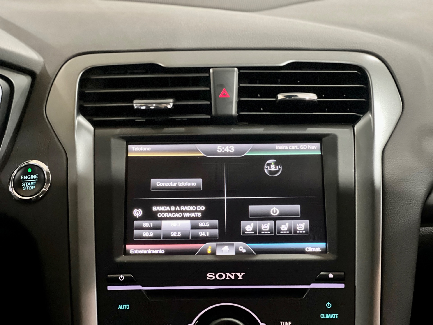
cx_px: 216
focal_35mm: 77
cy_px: 162
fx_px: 963
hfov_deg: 25.3
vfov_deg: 19.1
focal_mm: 9
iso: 1000
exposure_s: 1/15
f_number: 2.8
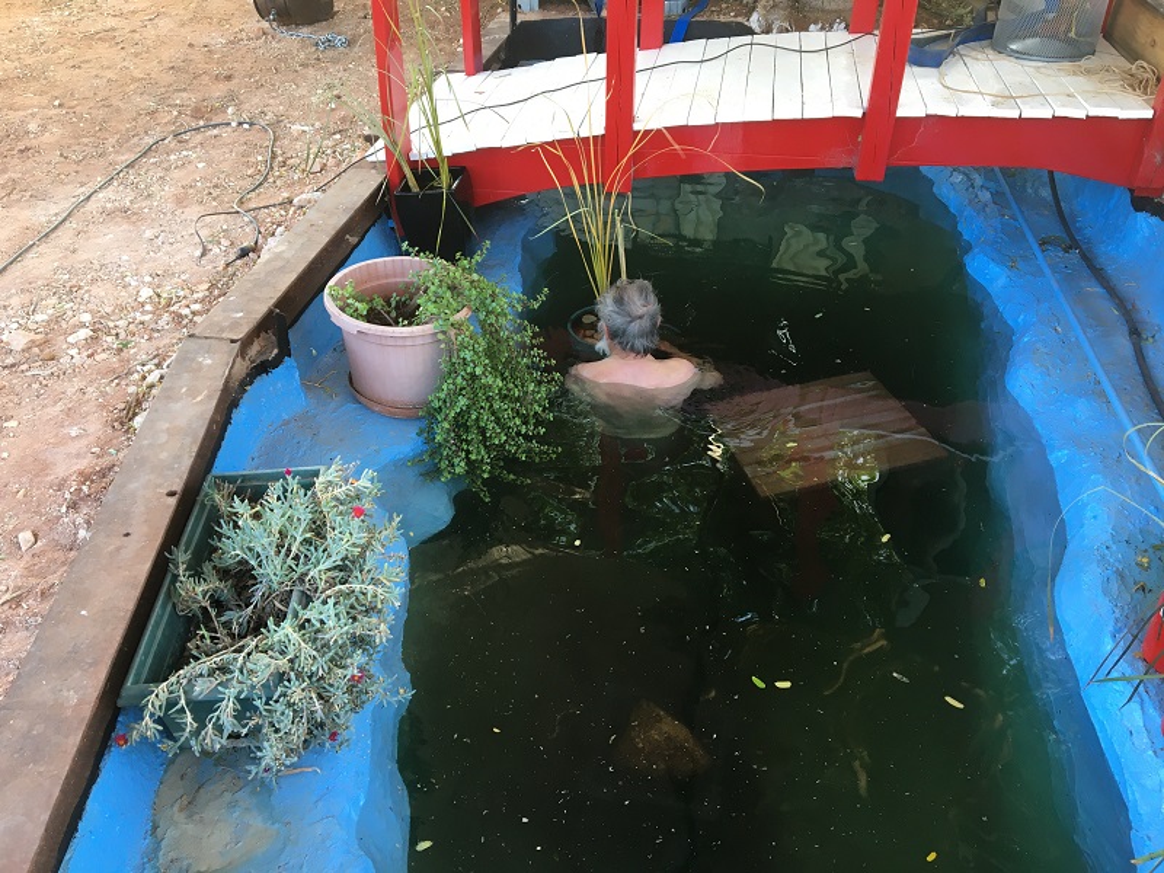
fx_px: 975
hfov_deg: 61.7
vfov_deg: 48.2
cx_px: 582
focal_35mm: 29
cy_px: 436
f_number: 2.2
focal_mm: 4.15
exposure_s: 1/33
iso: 32
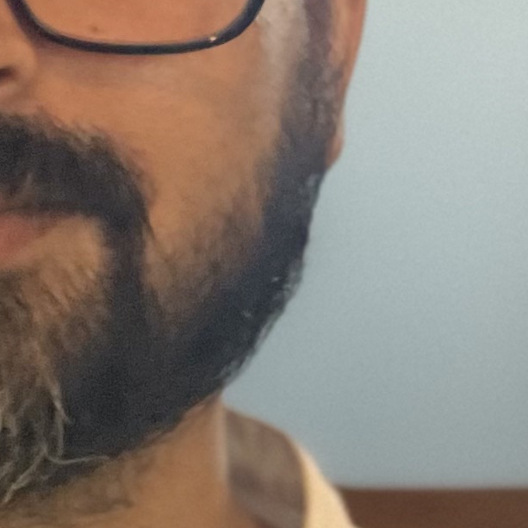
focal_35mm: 448
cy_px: 337
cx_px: -28
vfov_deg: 3.9
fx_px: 7731
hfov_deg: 3.9
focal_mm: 9
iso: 400
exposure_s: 1/14
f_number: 2.8
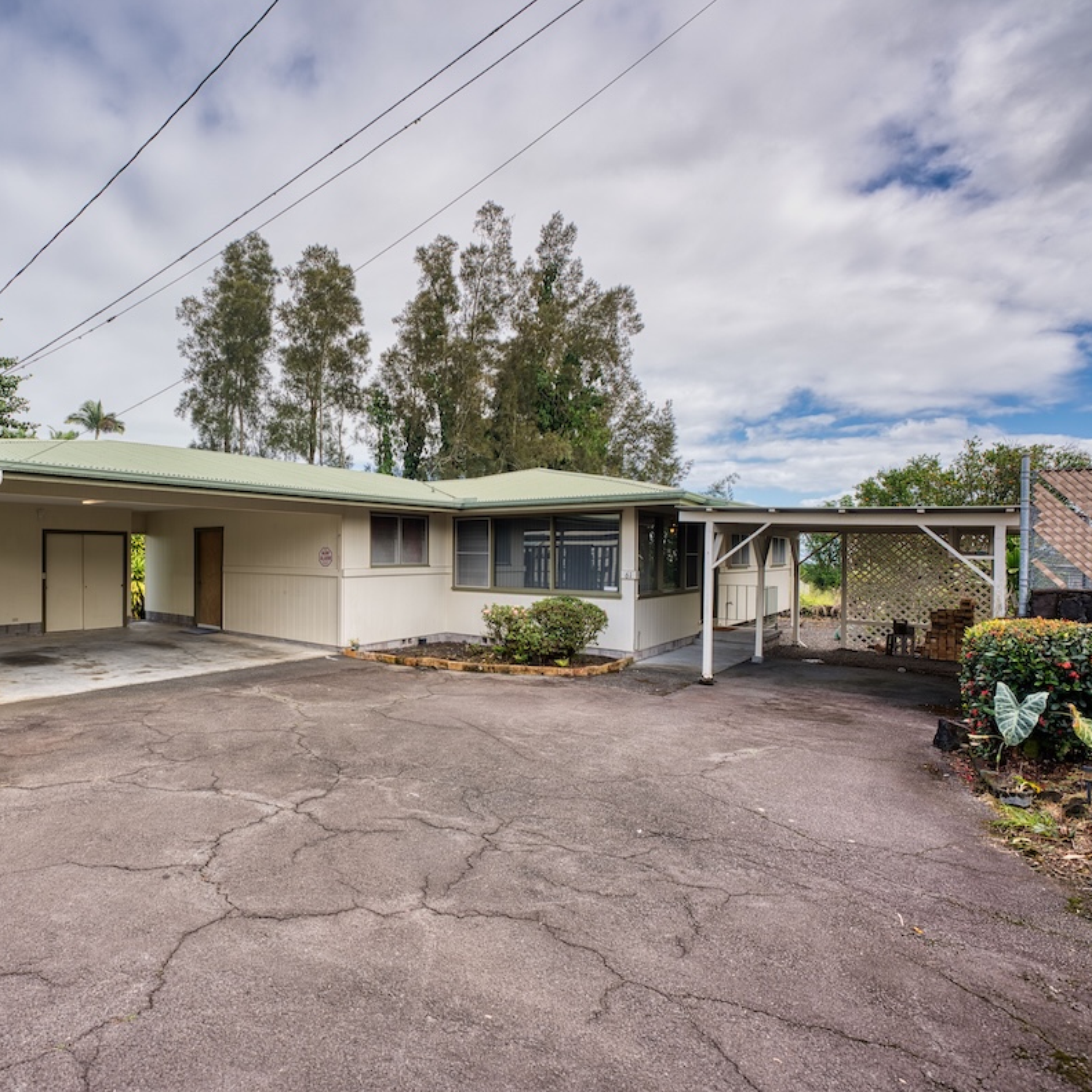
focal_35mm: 19
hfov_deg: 75.5
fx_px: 670
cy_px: 549
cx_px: 349
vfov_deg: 78.4
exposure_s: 1/500
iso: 50
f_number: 4
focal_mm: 14.6
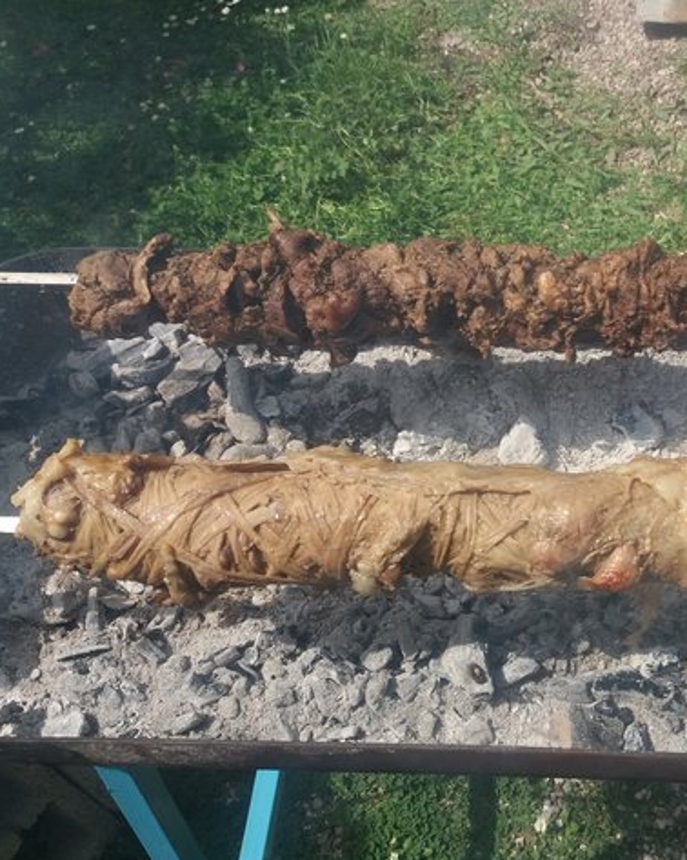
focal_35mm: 37
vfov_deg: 49.1
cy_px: 433
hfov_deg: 38.6
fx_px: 941
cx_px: 547
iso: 64
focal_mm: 3.7
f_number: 1.9
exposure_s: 1/1301
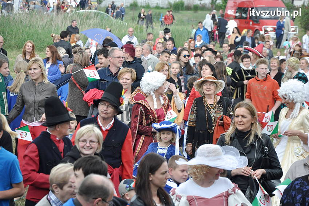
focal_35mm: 158
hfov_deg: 13.1
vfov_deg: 8.7
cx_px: 154
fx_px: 1351
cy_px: 103
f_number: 6.3
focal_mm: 105
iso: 1250
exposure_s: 1/640
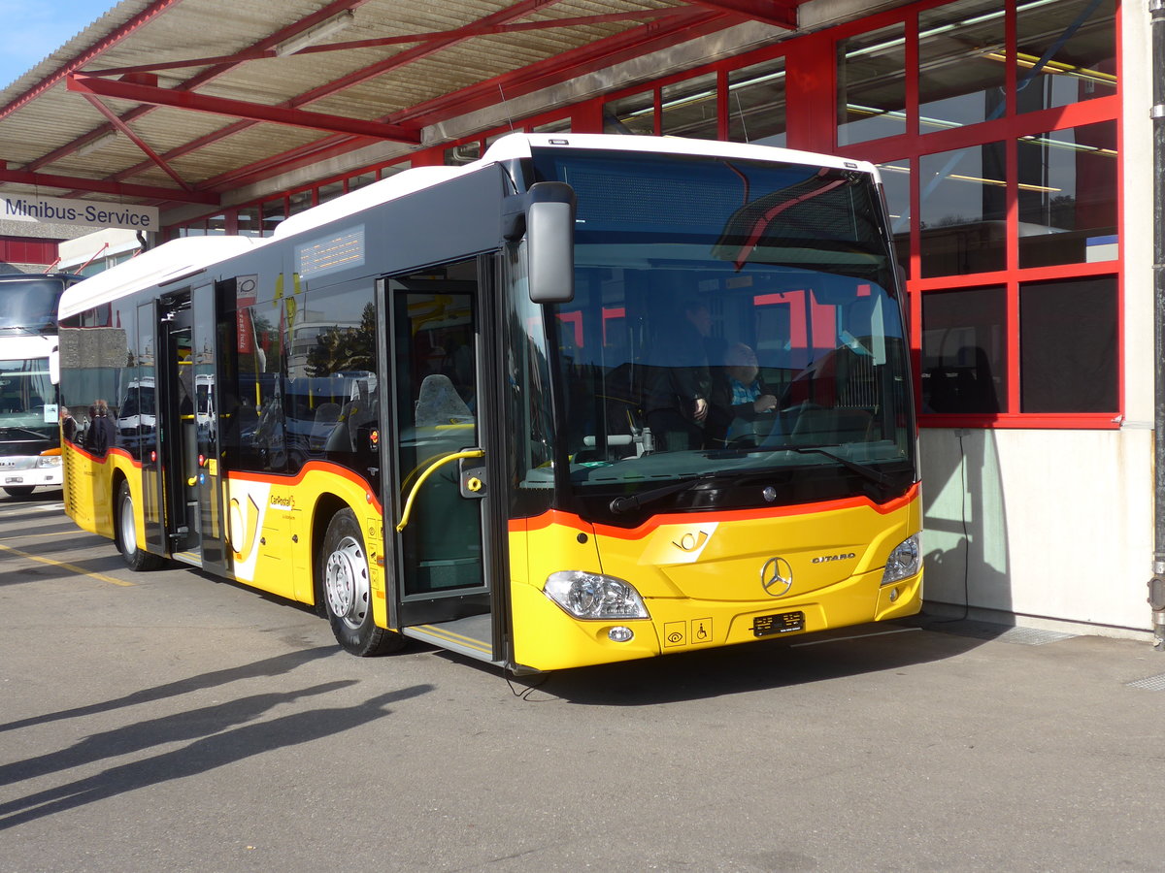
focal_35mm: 41
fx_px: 1380
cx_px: 582
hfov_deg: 45.8
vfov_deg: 35.1
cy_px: 436
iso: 80
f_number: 2.8
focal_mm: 8.4
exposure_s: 1/1000
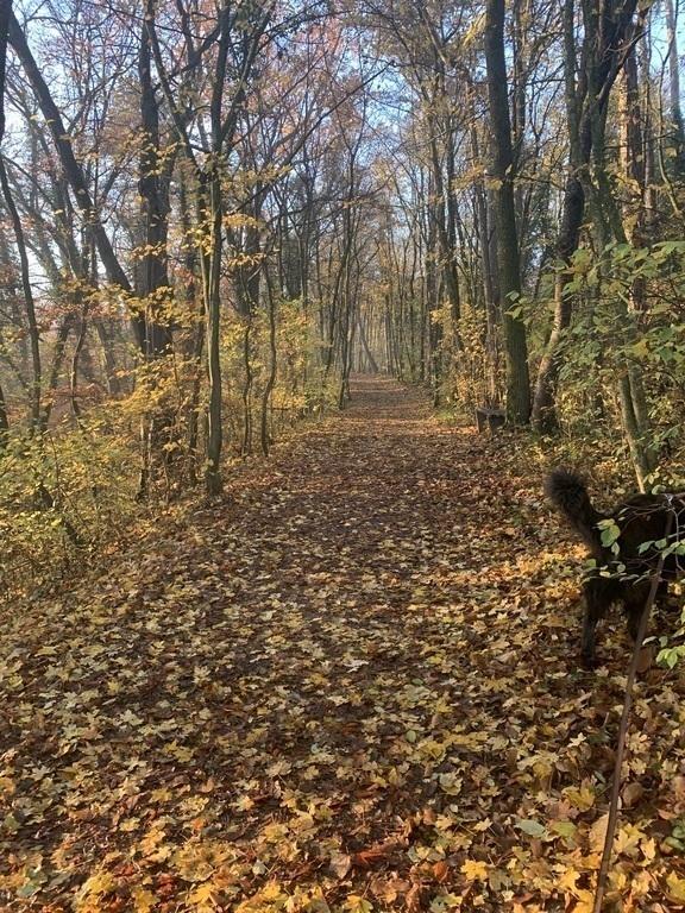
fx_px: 686
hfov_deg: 53.1
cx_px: 342
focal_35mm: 26
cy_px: 456
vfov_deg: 67.3
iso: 80
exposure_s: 1/121
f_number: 1.8
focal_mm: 4.25
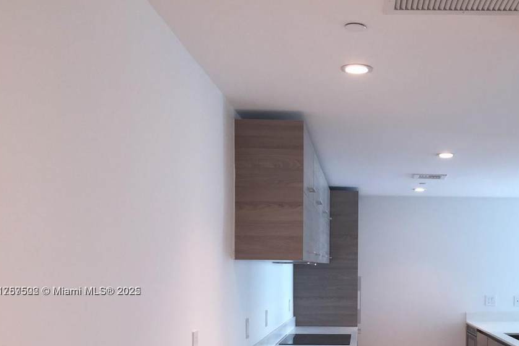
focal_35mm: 46
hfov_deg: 41.7
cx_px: 378
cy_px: 292
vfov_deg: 28.4
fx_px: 663
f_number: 2.2
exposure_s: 1/30
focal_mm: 4.15
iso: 50
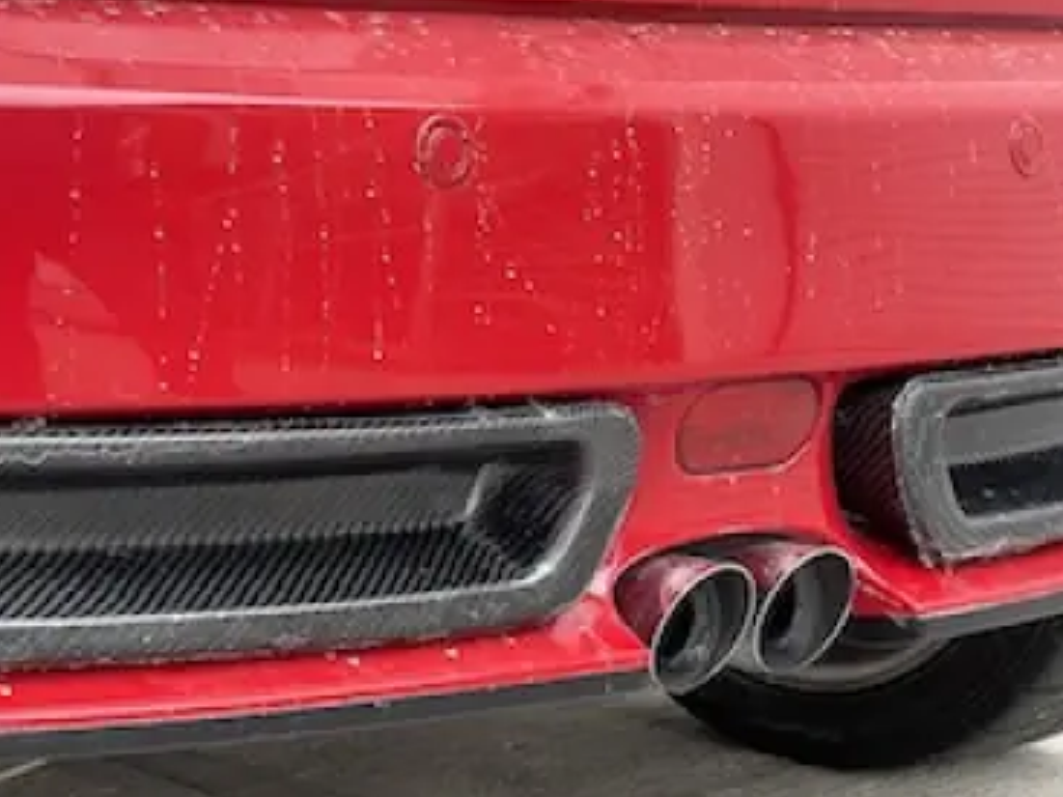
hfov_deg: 21.0
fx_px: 2855
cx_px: 343
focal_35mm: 93
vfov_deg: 15.9
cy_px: 441
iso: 100
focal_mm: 7.5
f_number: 2.2
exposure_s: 1/121
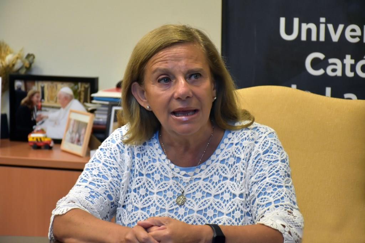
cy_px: 122
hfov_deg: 16.1
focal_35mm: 128
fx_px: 1293
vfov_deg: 10.8
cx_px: 182
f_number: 6.3
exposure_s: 1/160
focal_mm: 85
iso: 1600
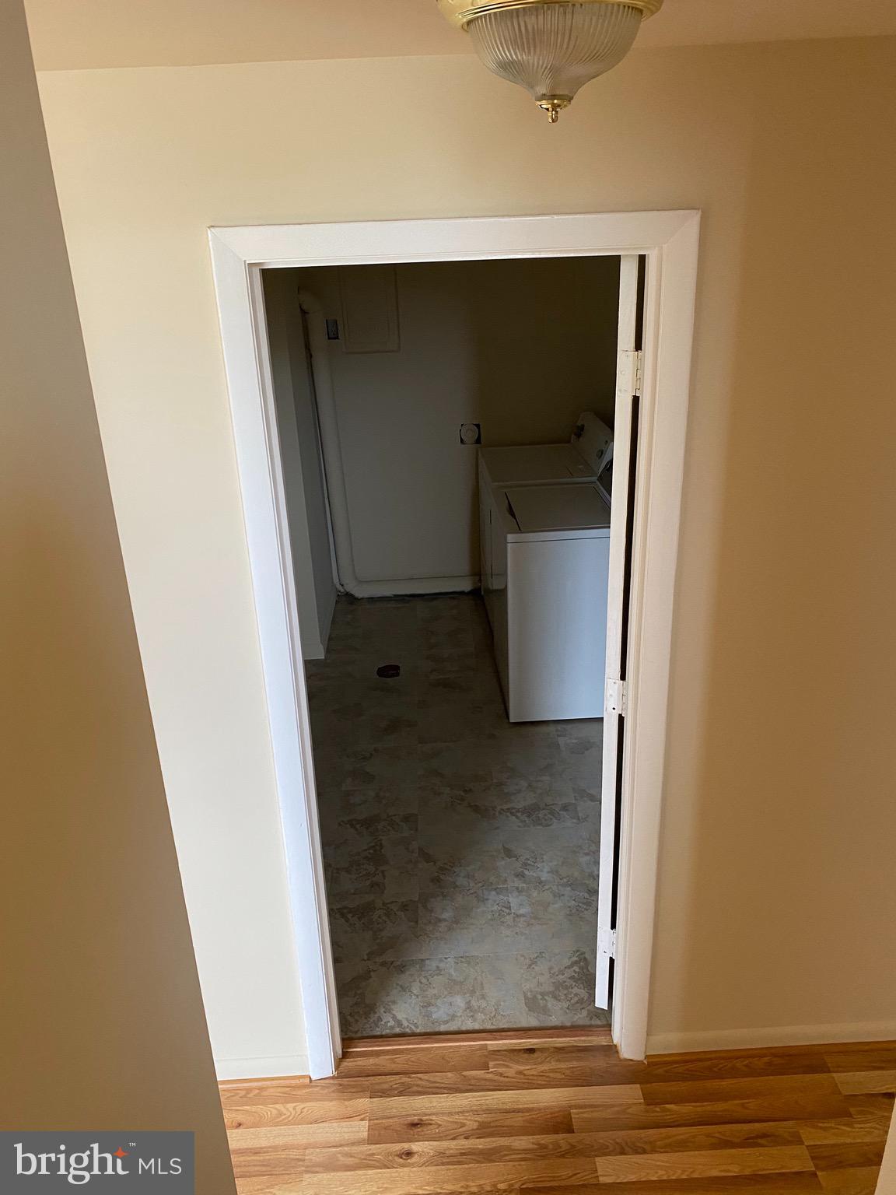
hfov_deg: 53.1
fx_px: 897
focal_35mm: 26
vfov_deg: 67.3
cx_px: 448
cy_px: 598
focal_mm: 4.25
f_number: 1.8
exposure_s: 1/60
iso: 160
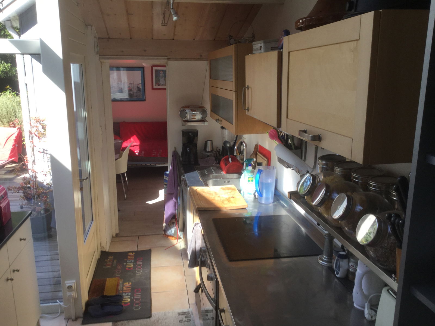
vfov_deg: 45.4
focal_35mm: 31
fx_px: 390
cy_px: 163
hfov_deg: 58.4
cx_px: 218
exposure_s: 1/177
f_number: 2.4
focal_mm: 3.3
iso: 25
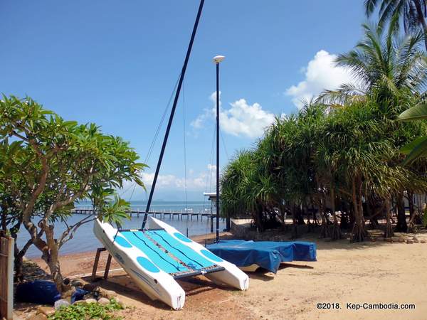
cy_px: 160
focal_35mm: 24
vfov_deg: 56.8
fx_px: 296
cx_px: 214
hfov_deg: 71.6
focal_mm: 4.3
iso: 160
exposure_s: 1/160
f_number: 9
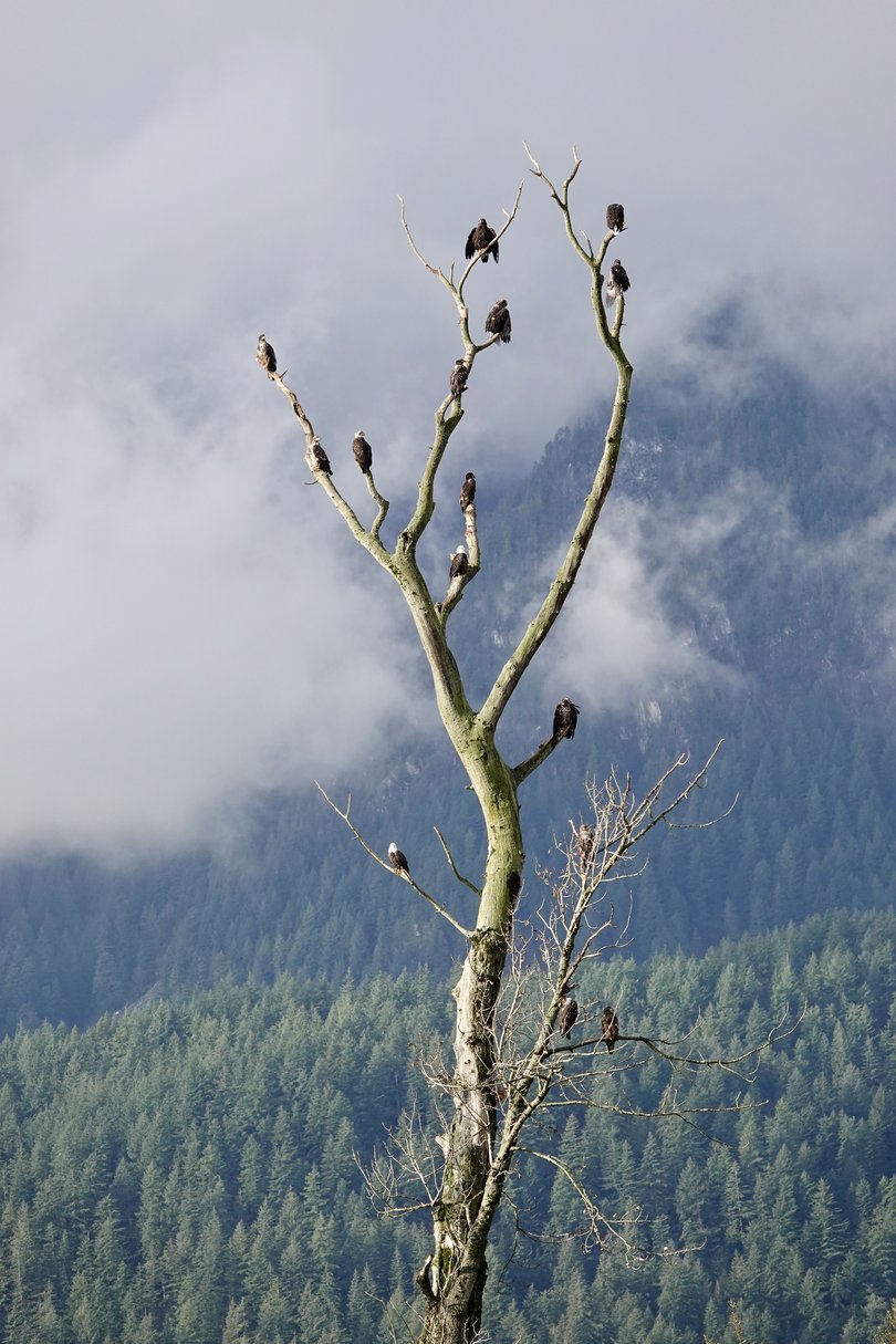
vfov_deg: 9.0
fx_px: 8549
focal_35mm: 229
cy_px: 672
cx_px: 448
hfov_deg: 6.0
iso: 250
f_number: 4
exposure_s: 1/1250
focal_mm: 83.9
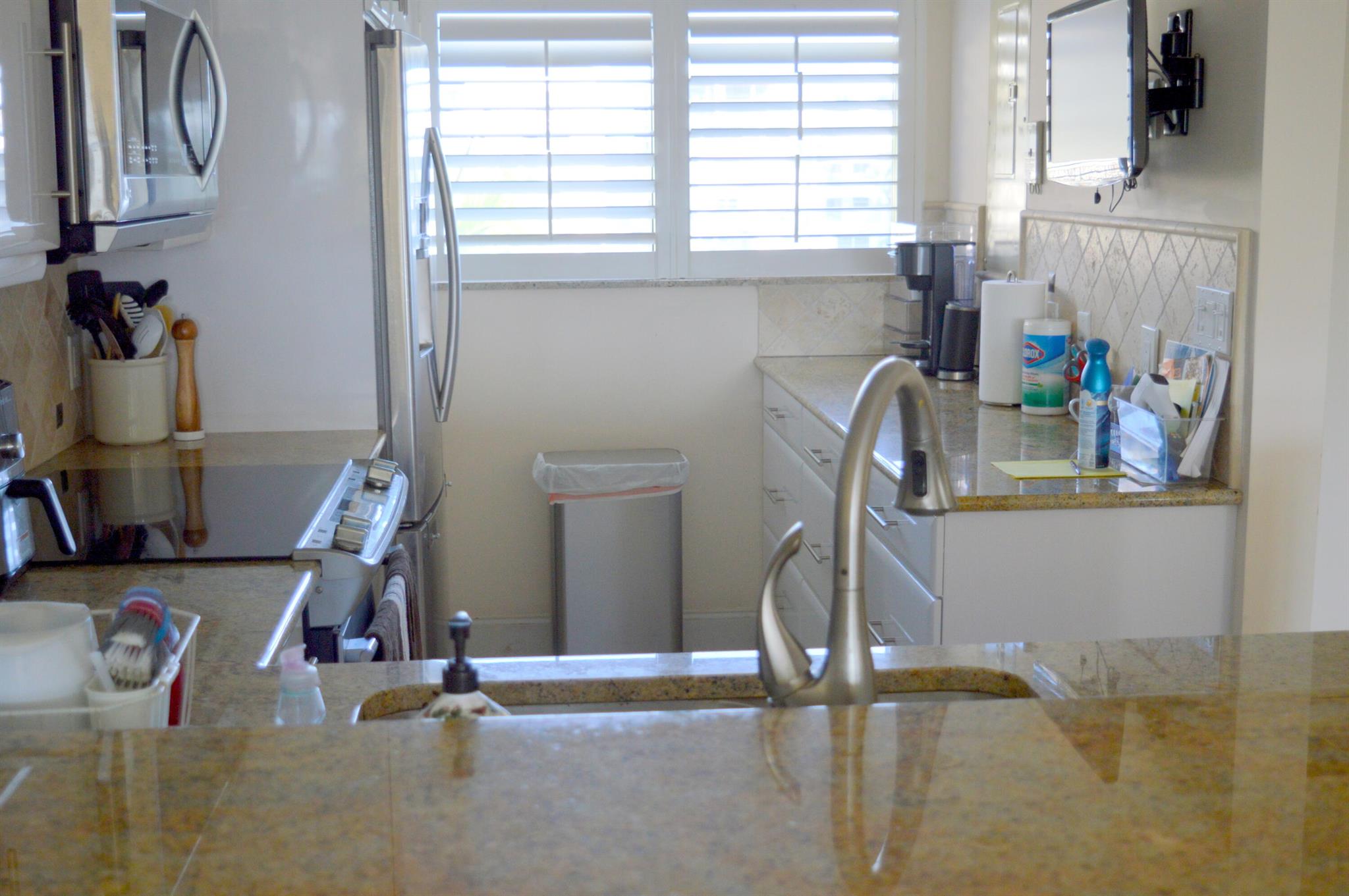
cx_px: 674
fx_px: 1684
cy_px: 448
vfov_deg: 29.8
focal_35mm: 45
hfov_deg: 43.6
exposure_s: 1/100
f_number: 5
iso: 400
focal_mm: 30
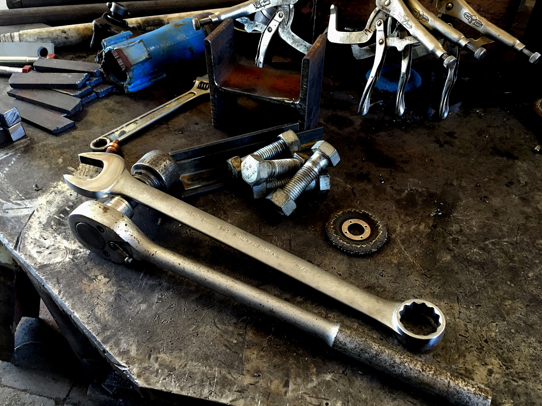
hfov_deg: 61.7
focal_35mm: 29
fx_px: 454
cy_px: 203
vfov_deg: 48.2
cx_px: 271
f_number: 2.2
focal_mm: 4.15
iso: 80
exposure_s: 1/30
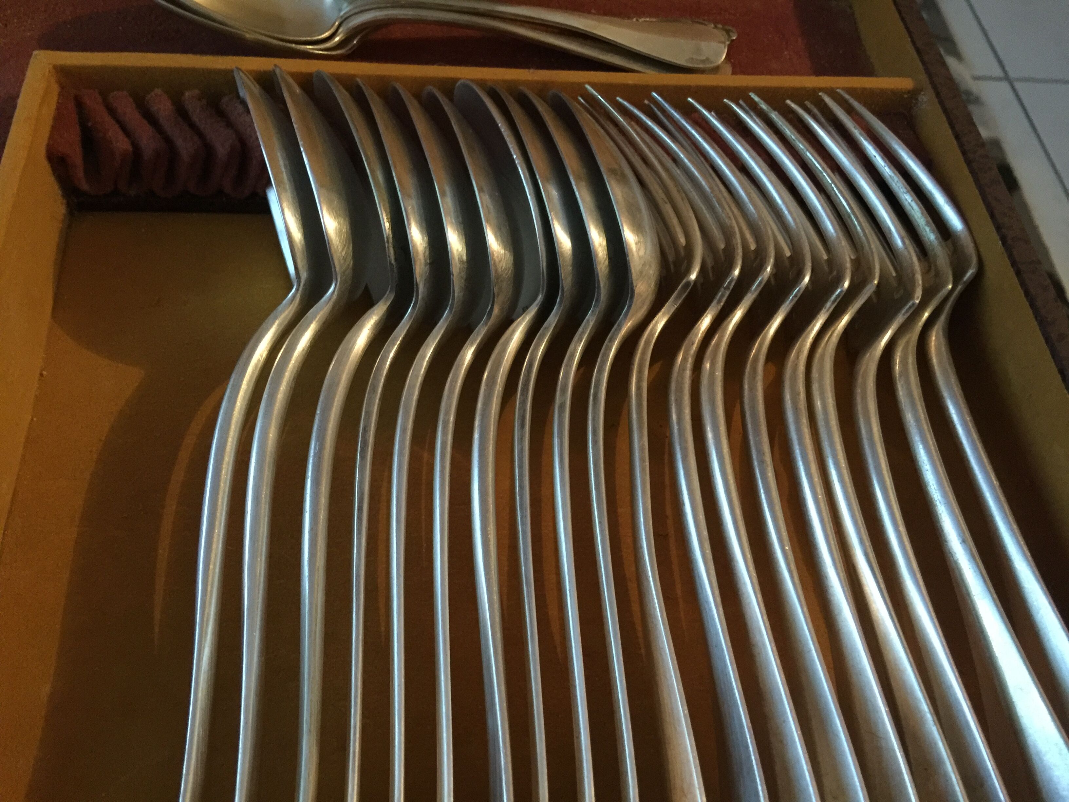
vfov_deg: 48.2
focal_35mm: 29
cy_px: 401
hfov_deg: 61.7
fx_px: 896
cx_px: 534
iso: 200
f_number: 2.2
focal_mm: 4.15
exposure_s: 1/8
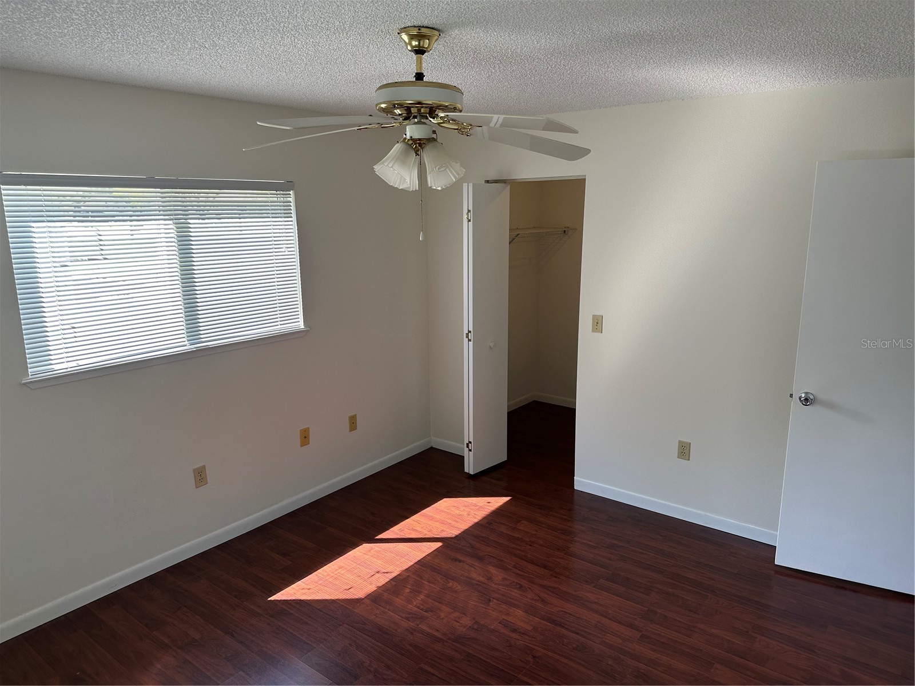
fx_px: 634
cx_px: 458
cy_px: 343
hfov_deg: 71.6
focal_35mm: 24
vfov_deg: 56.8
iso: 80
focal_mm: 6.86
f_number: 1.78
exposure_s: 1/171
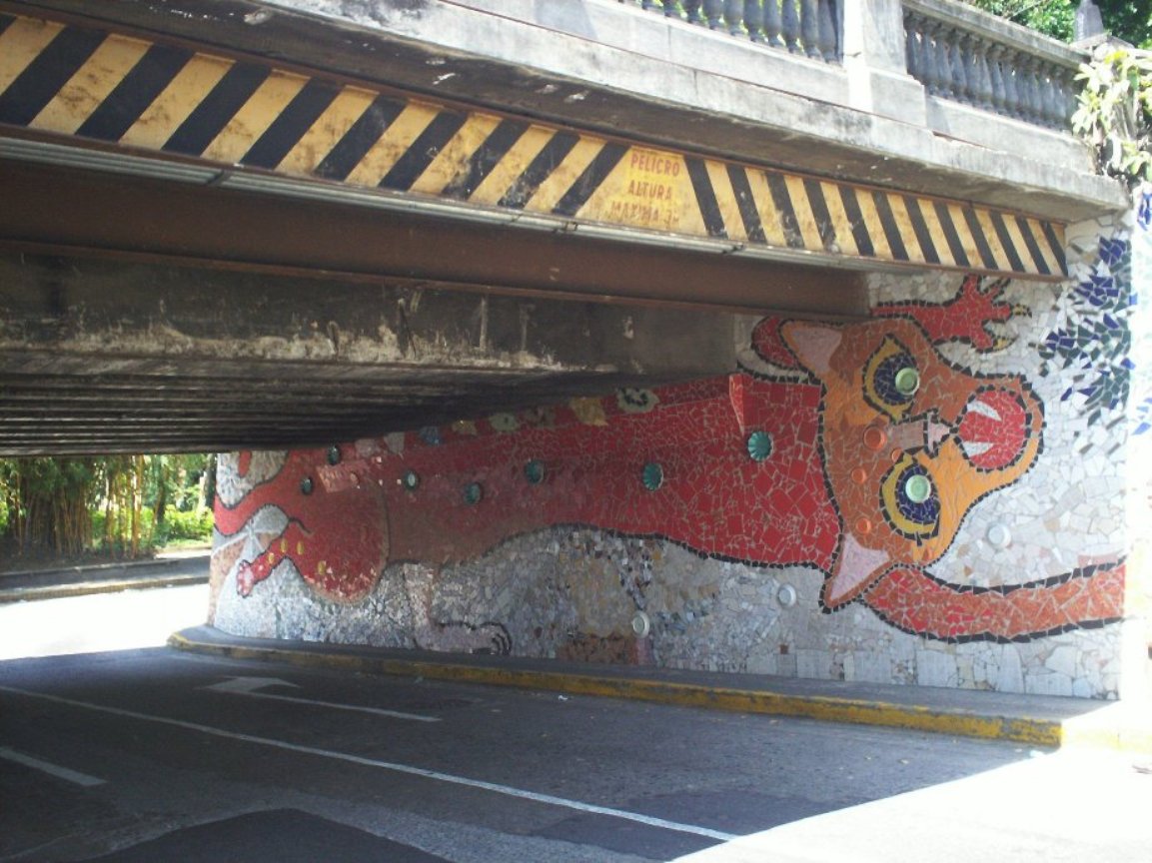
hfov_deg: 51.4
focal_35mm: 36
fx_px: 1198
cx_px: 576
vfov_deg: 39.6
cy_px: 432
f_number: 4.5
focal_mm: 6
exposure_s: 1/62.7
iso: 140
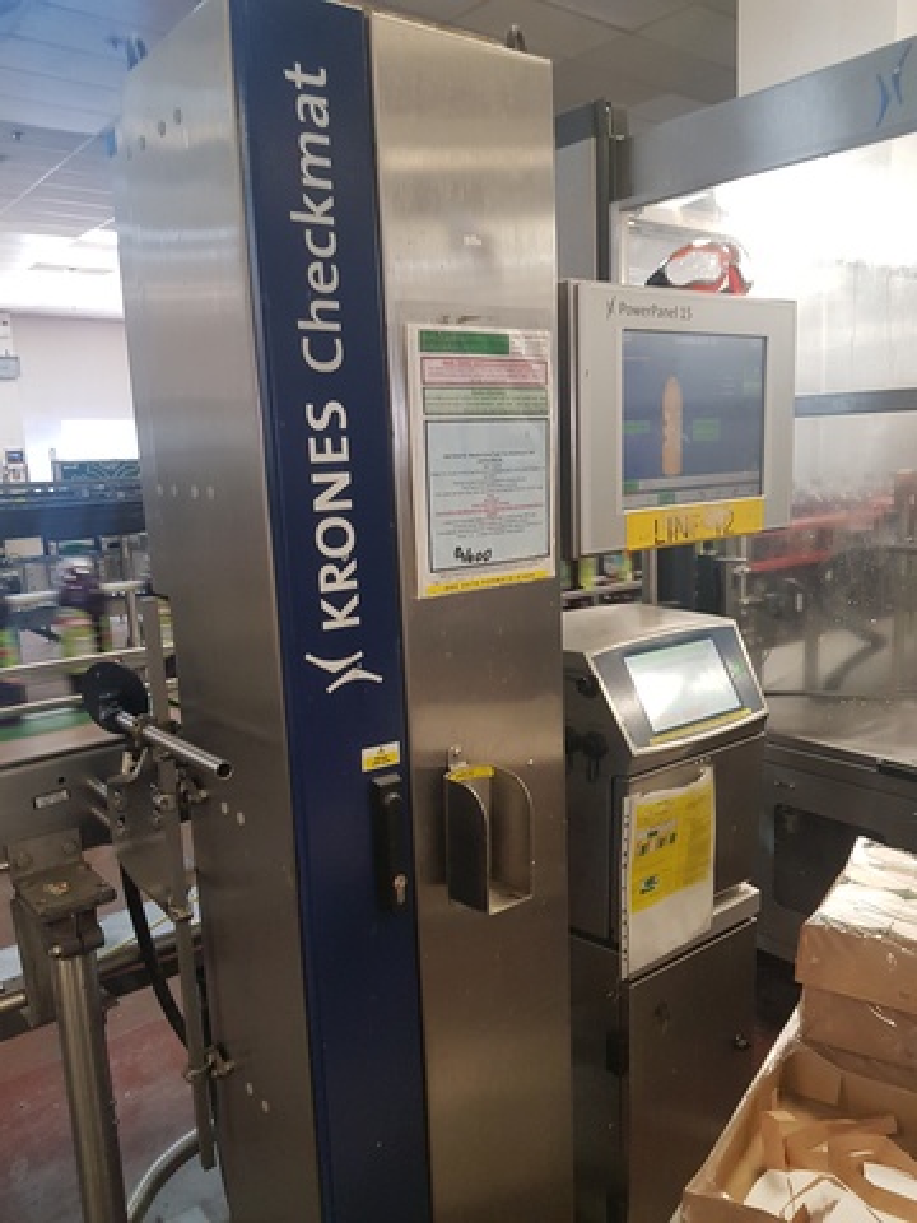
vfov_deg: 67.3
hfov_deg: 53.1
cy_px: 612
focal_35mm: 26
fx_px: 918
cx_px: 458
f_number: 1.7
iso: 160
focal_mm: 4.3
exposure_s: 1/50
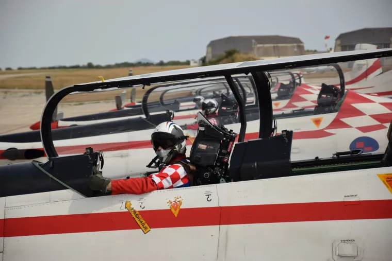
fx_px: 1715
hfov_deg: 13.0
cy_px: 130
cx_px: 196
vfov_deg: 8.7
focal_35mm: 158
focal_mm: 105
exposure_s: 1/500
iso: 100
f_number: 5.6
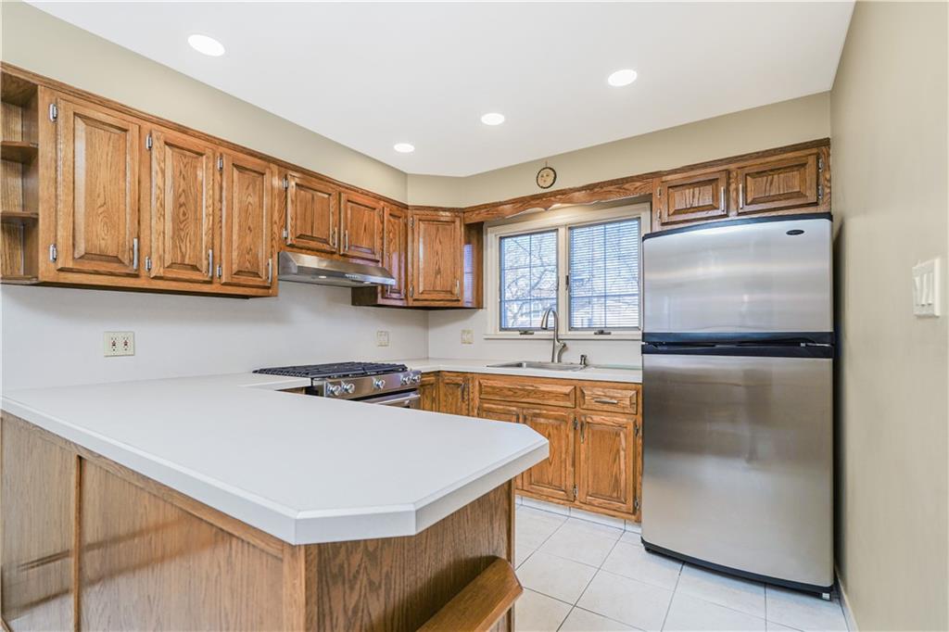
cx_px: 474
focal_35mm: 16
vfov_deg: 73.7
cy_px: 316
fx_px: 422
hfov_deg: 96.8
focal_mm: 16
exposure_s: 1/50
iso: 50
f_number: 5
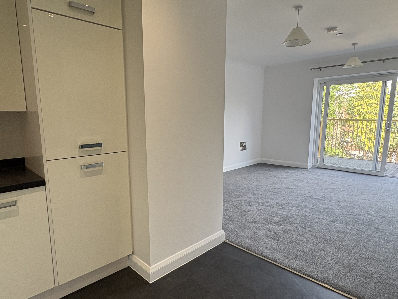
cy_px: 156
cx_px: 182
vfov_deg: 61.1
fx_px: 253
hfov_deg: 76.2
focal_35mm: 22
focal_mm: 2.22
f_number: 2.2
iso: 100
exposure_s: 1/100
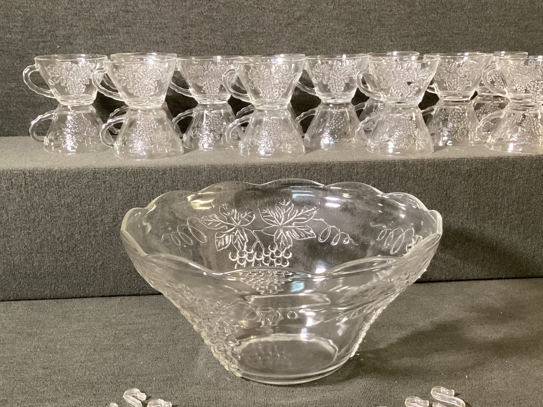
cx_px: 291
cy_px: 244
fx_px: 628
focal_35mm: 40
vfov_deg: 35.8
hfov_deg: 46.8
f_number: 2.4
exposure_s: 1/40
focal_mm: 3.3
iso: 400
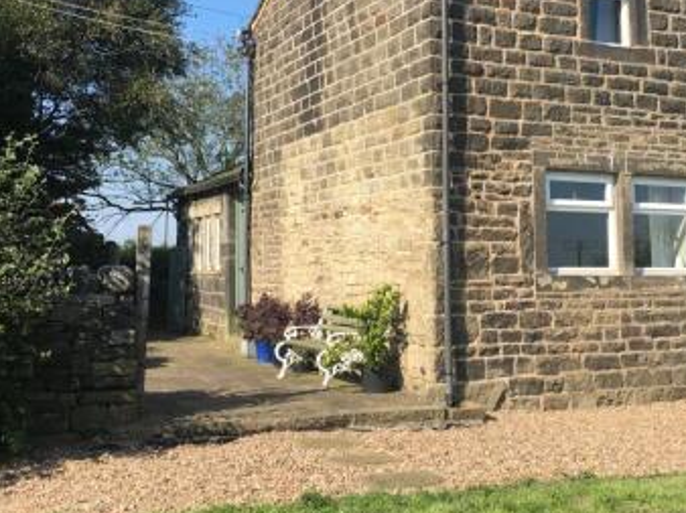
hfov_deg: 38.0
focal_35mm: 50
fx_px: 990
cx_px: 427
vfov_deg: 28.8
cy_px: 159
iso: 25
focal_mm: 4.15
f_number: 2.2
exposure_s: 1/986
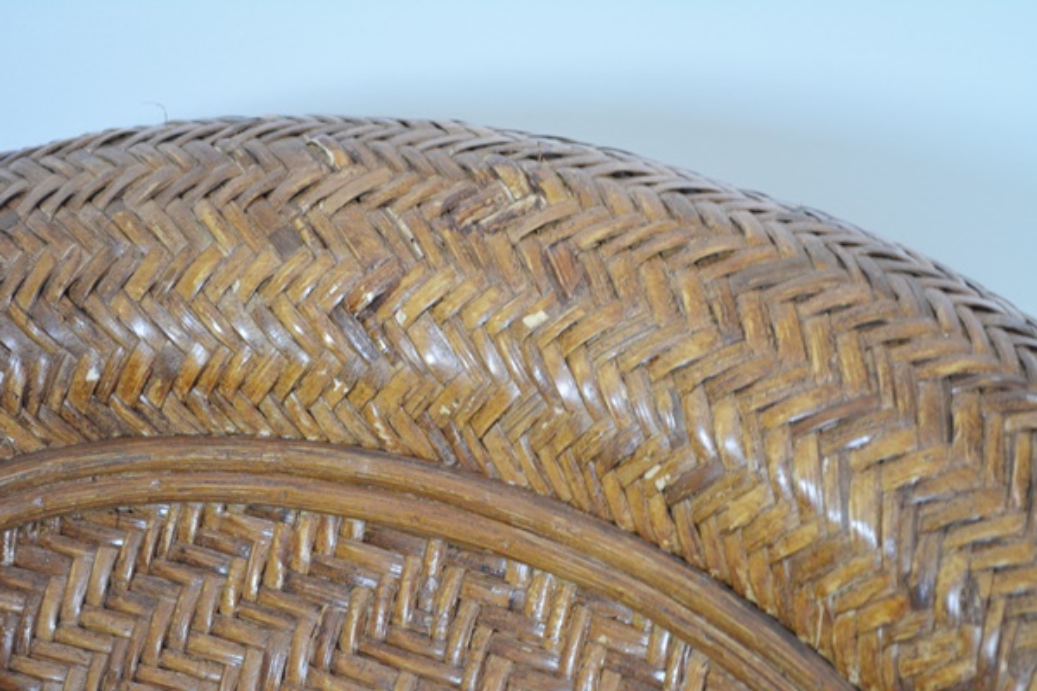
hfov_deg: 24.6
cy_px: 346
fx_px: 2376
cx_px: 518
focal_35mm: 82
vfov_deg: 16.6
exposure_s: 1/30
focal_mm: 55
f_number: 5.6
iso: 1800
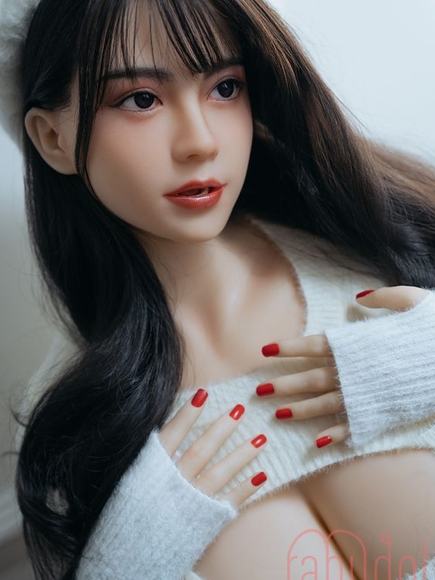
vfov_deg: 24.4
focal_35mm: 80
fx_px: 1340
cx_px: 220
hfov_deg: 18.4
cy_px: 261
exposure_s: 1/160
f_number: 2.8
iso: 200
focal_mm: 70
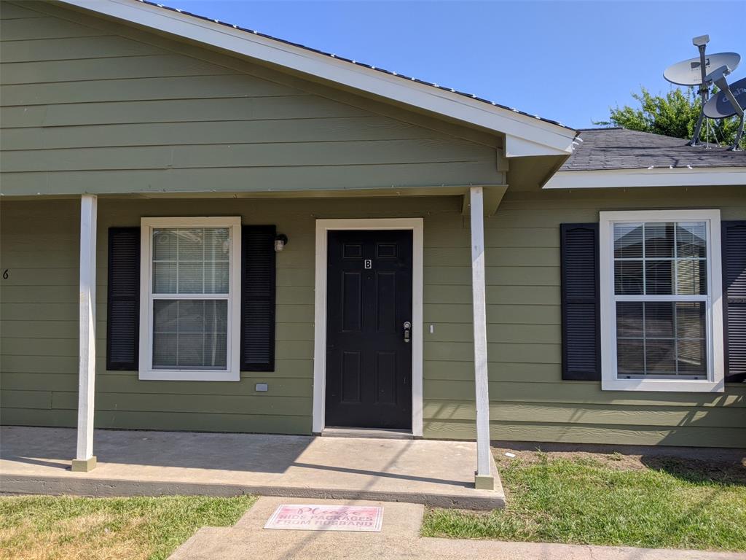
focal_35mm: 27
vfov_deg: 51.4
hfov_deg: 65.3
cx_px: 373
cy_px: 280
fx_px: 582
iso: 59
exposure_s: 1/2347
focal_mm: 4.44
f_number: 1.8
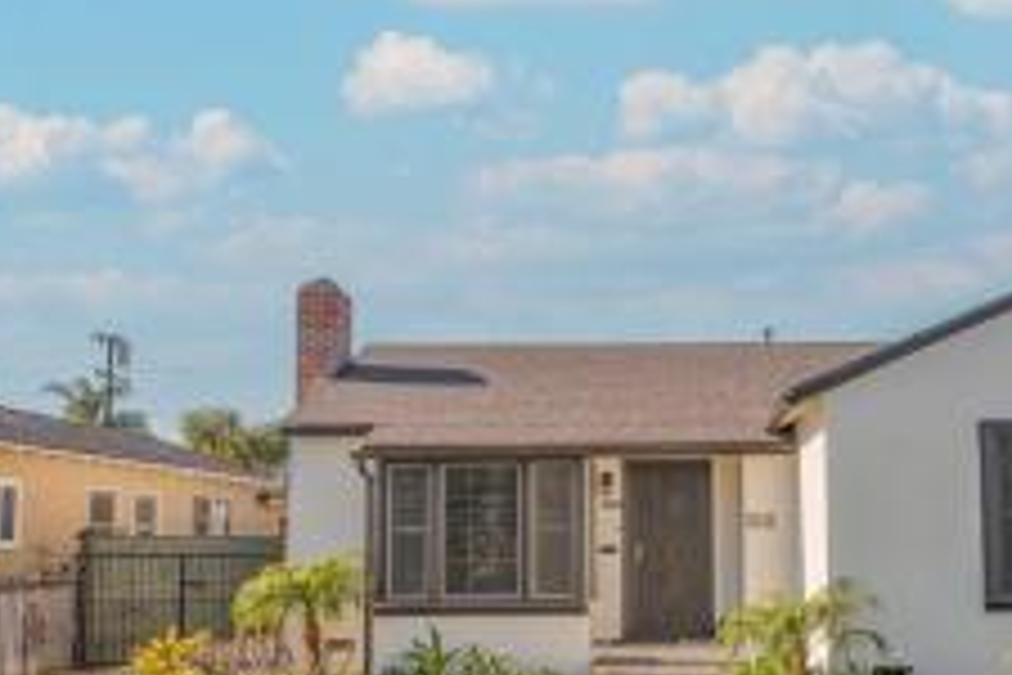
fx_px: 1068
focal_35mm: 38
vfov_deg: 34.7
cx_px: 666
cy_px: 454
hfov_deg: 49.9
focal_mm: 19
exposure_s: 1/800
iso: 125
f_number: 4
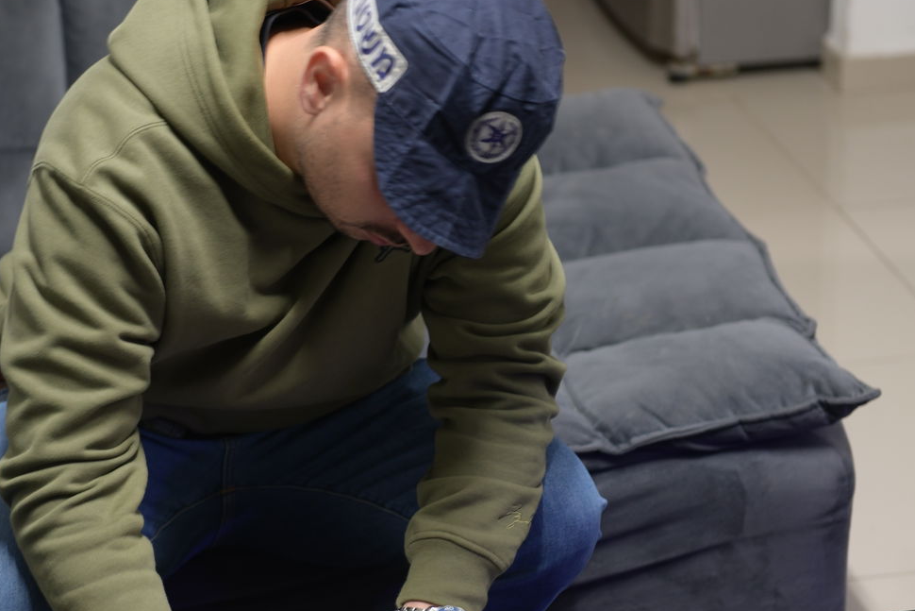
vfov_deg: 13.6
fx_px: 2567
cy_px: 306
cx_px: 322
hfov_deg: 20.2
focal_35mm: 101
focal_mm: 70
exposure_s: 1/10
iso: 640
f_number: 3.5
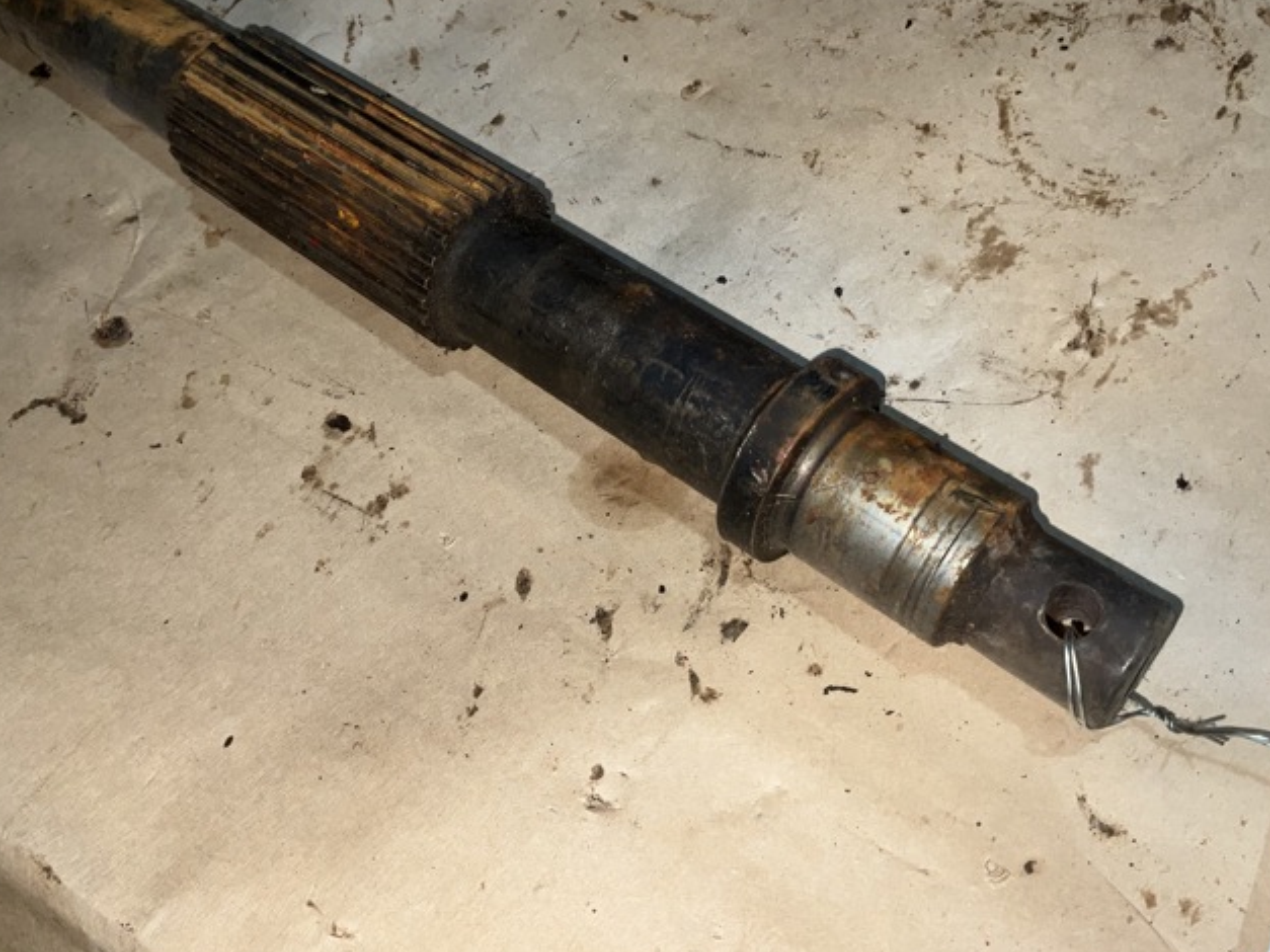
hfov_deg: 50.1
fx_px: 1357
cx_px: 618
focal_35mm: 37
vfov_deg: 38.6
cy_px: 417
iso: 16
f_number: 1.8
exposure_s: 1/97
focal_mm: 3
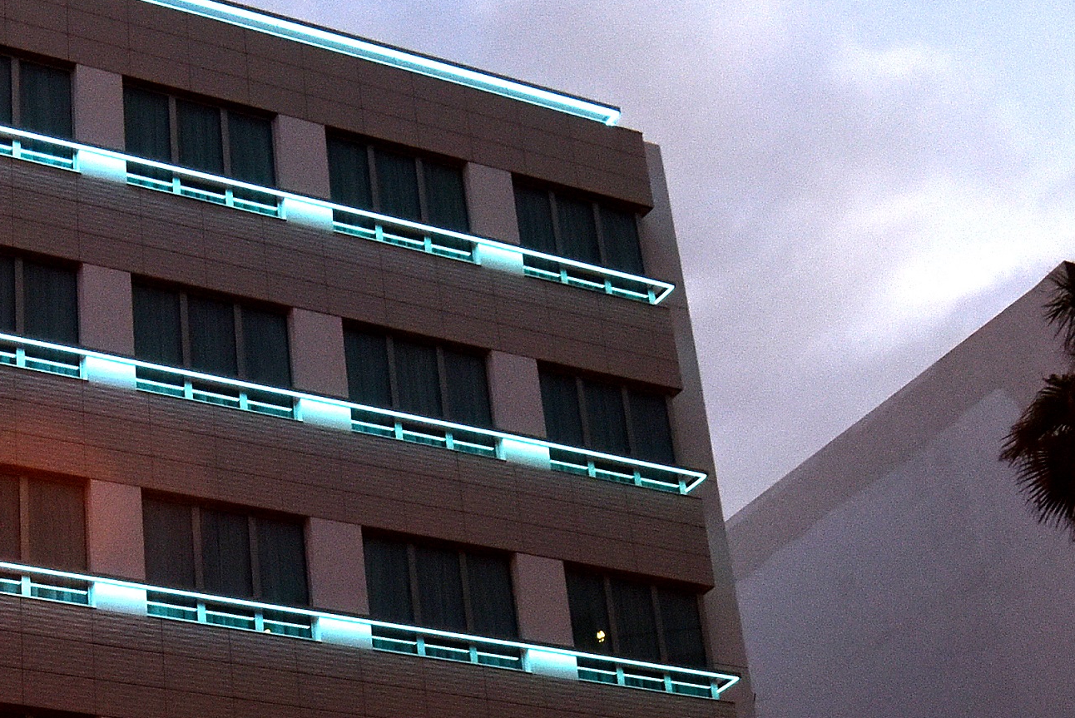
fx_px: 2450
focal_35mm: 82
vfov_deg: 16.7
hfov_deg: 24.6
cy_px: 441
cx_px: 336
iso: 1000
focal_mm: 18
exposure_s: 1/60
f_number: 5.6
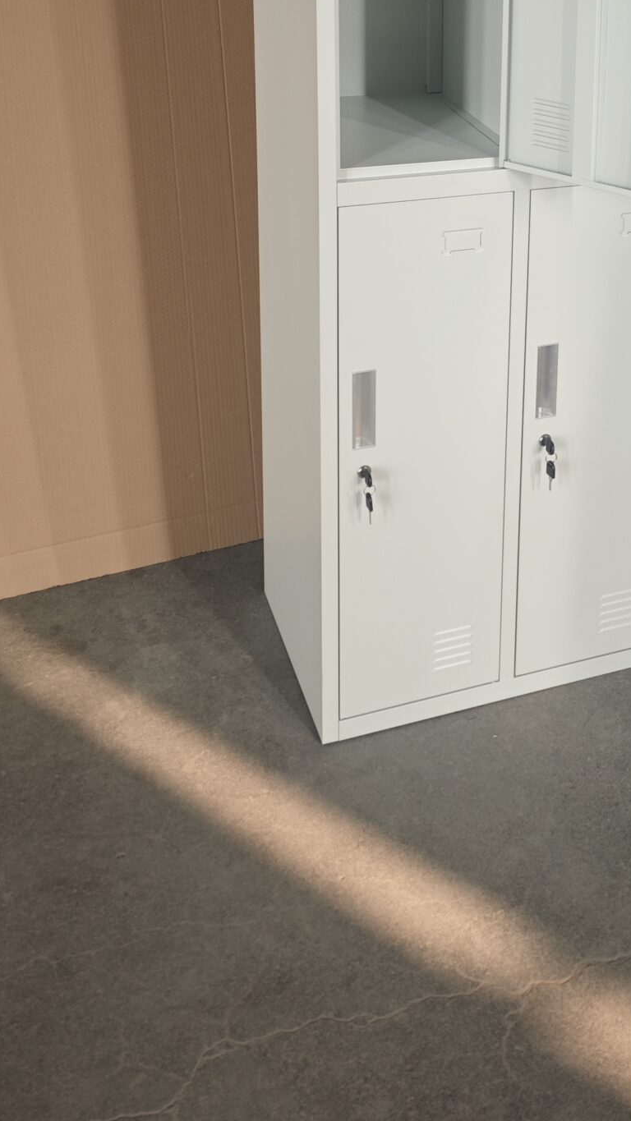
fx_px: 1398
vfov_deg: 41.1
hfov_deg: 24.3
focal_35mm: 47
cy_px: 162
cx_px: 629
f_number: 1.6
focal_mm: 6.55
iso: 200
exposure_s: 1/100
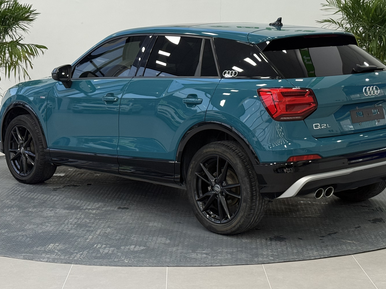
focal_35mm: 72
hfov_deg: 27.0
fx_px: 803
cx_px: 190
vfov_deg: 20.4
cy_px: 95
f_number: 1.78
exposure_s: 1/50
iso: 64
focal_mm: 6.76
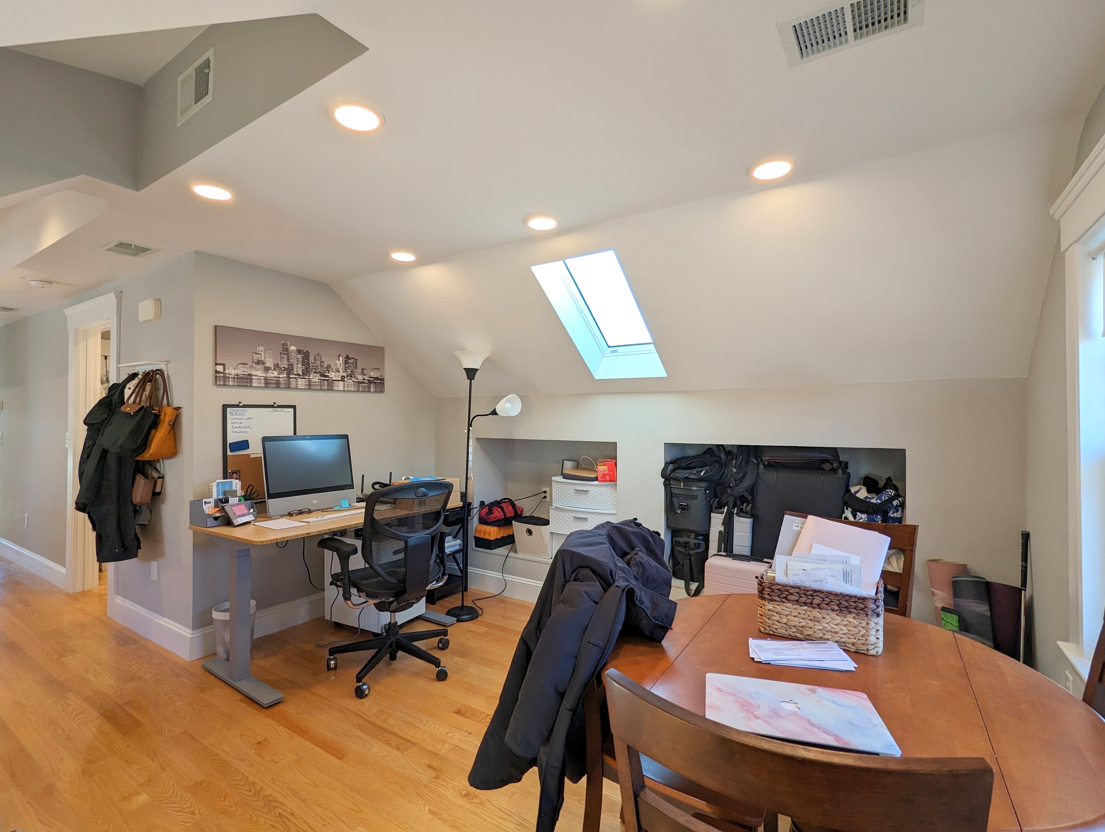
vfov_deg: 78.2
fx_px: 511
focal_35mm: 16
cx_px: 552
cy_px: 416
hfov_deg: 94.4
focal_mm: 2.35
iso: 57
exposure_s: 1/120
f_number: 2.2
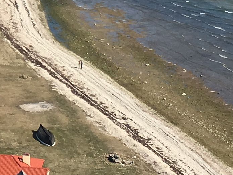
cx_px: -152
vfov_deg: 8.7
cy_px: -43
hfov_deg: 11.1
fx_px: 1138
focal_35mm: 169
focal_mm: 4.15
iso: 25
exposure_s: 1/1709
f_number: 2.2
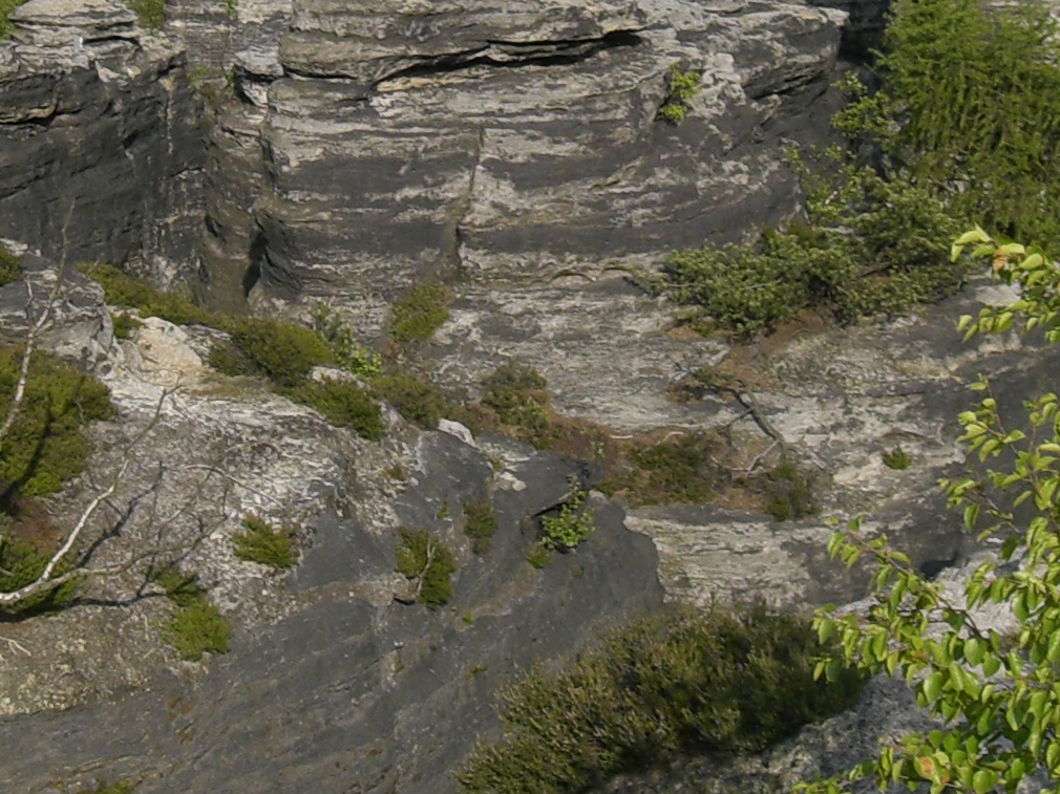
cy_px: 140
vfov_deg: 13.9
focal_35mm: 106
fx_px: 3245
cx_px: 391
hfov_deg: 18.5
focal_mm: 6.3
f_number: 4.4
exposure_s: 1/500
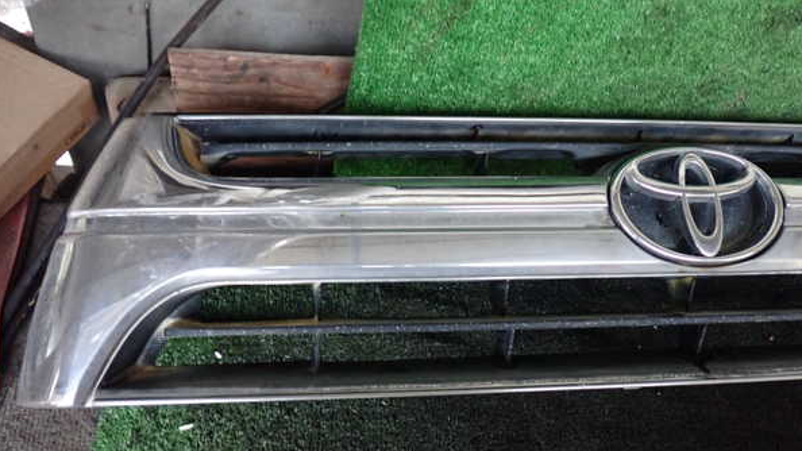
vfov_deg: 35.6
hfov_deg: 59.5
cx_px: 400
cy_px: 216
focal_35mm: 33
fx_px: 702
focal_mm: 5.4
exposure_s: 1/25
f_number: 2.3
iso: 800
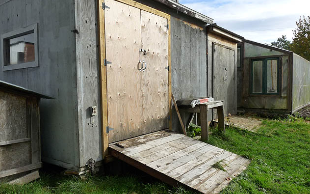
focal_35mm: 29
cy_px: 96
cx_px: 154
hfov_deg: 64.6
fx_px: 245
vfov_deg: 43.1
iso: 160
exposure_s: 1/320
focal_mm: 4.8
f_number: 5.6
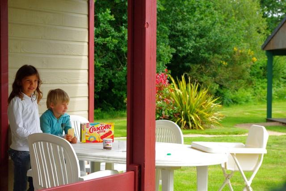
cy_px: 96
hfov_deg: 24.8
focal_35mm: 82
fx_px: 651
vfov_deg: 16.6
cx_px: 143
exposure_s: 1/500
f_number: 11
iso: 800
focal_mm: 55
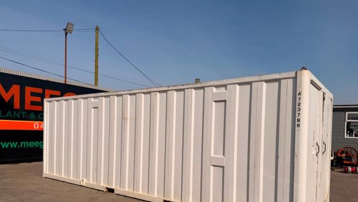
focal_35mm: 27
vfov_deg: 42.3
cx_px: 184
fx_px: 256
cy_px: 135
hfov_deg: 69.8
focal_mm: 6.76
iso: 80
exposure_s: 1/14286
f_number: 1.78
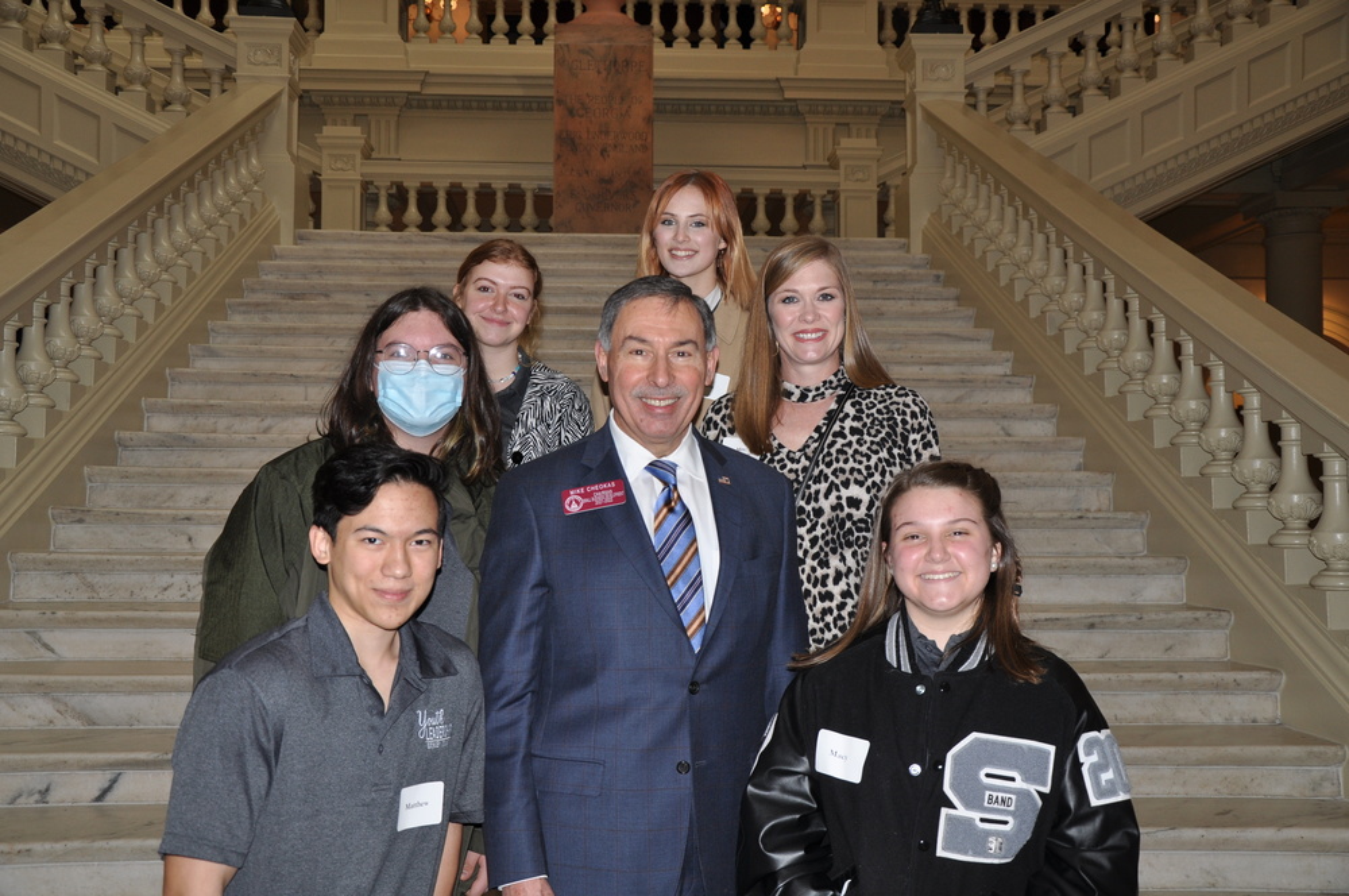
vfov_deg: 35.4
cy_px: 448
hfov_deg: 51.3
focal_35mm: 38
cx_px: 674
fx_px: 1403
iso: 250
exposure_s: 1/60
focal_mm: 25
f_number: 4
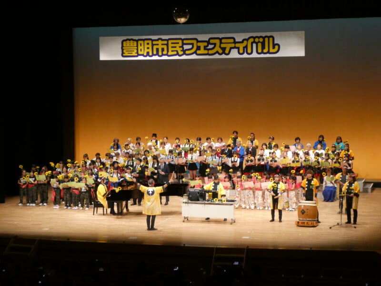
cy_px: 143
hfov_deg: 27.8
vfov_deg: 21.0
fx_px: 770
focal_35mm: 70
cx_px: 190
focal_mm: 12.5
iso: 640
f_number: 4.5
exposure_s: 1/80
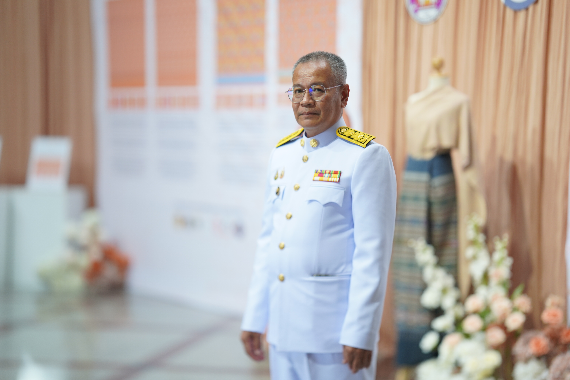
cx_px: 285
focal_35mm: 85
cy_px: 190
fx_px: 1346
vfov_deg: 16.1
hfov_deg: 23.9
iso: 400
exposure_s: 1/200
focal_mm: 85
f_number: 1.4
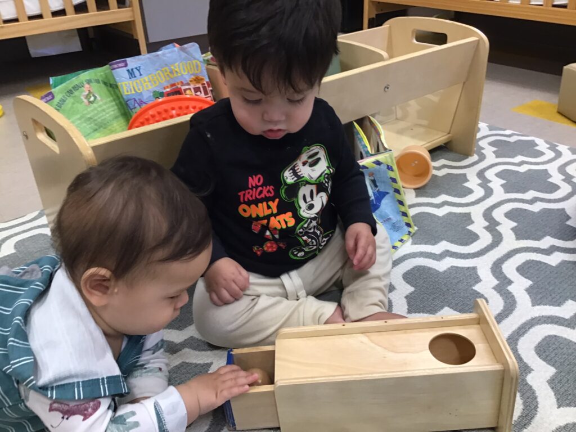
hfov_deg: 58.4
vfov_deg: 45.4
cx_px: 288
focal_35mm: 31
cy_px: 216
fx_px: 516
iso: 64
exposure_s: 1/30
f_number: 2.4
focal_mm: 3.3
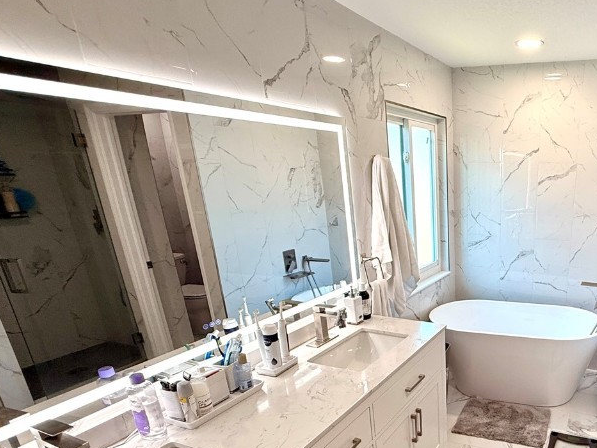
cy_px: 309
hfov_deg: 64.3
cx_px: 490
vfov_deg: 55.3
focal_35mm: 24
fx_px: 414
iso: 125
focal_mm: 2.22
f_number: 2.2
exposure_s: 1/120
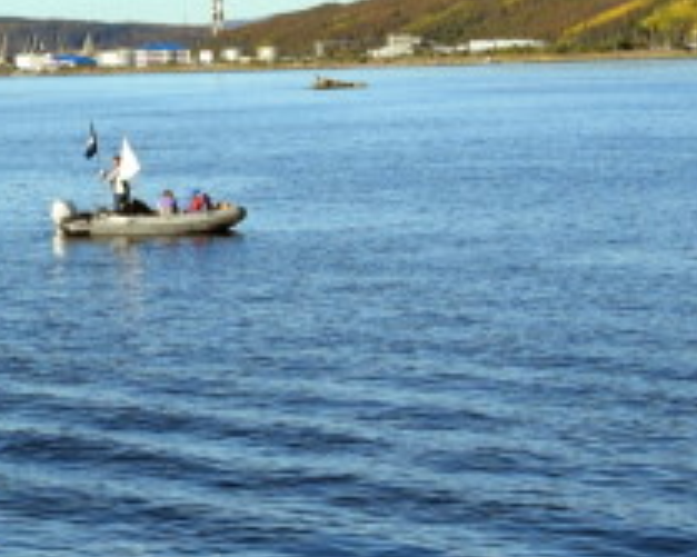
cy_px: 43
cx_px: -954
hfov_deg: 11.6
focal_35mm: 138
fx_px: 2845
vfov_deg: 11.1
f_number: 9
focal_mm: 20
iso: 200
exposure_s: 1/320
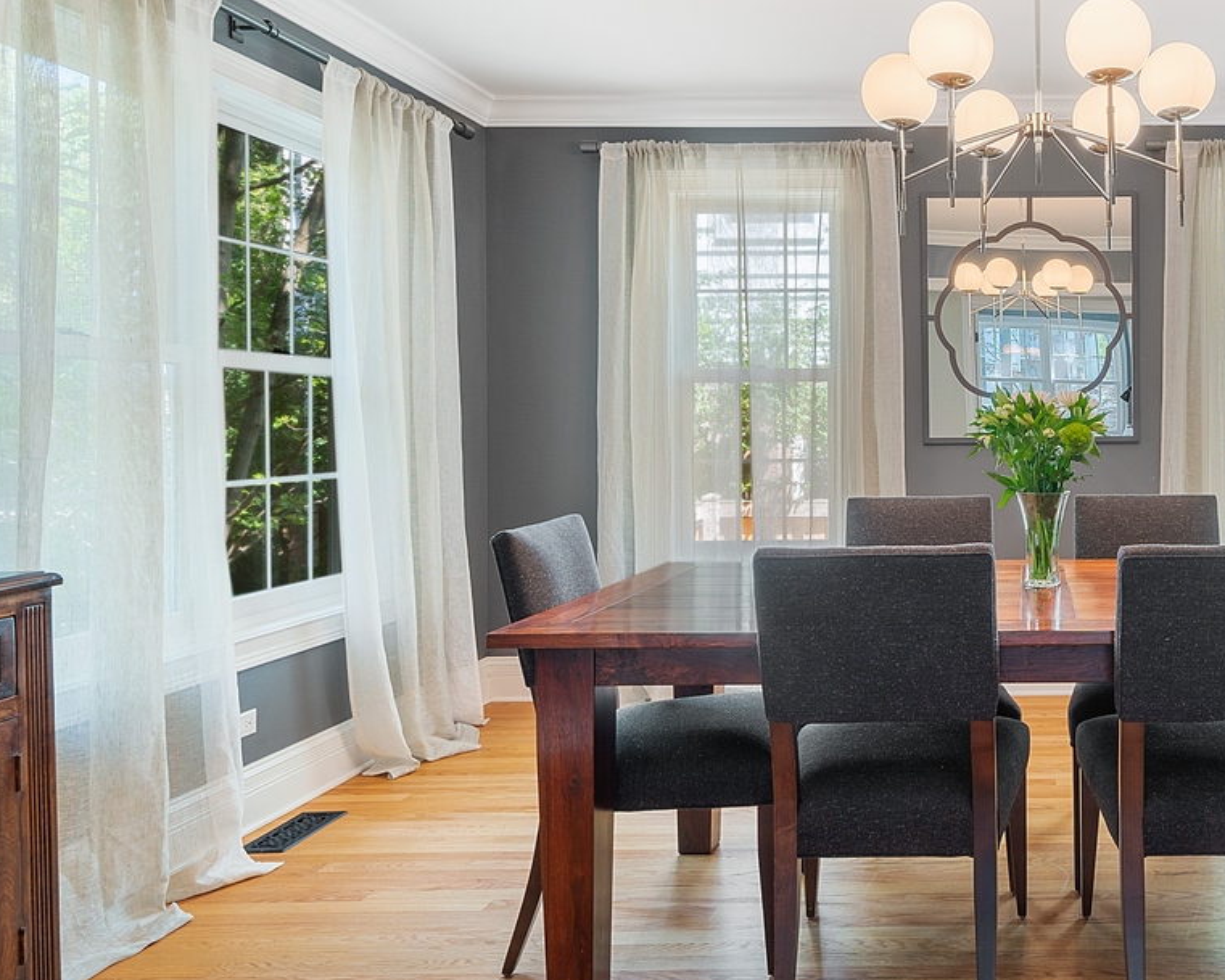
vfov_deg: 51.5
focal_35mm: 28
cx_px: 1026
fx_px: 1015
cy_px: 444
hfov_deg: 56.4
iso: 200
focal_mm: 14
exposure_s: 8
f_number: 8
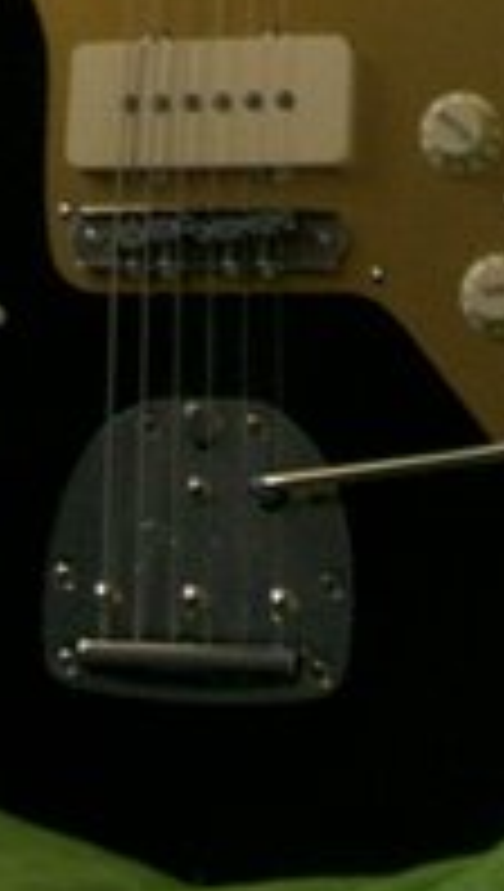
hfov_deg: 10.9
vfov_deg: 17.4
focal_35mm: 112
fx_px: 2650
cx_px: 252
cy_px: -400
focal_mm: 5.6
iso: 160
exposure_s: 1/8
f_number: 2.7
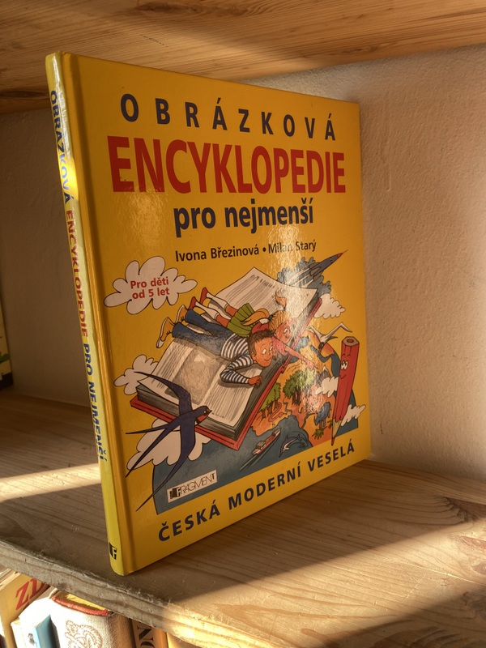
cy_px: 324
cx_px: 243
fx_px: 487
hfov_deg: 53.1
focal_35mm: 26
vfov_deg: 67.3
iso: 50
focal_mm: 4.25
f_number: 1.8
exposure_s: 1/121
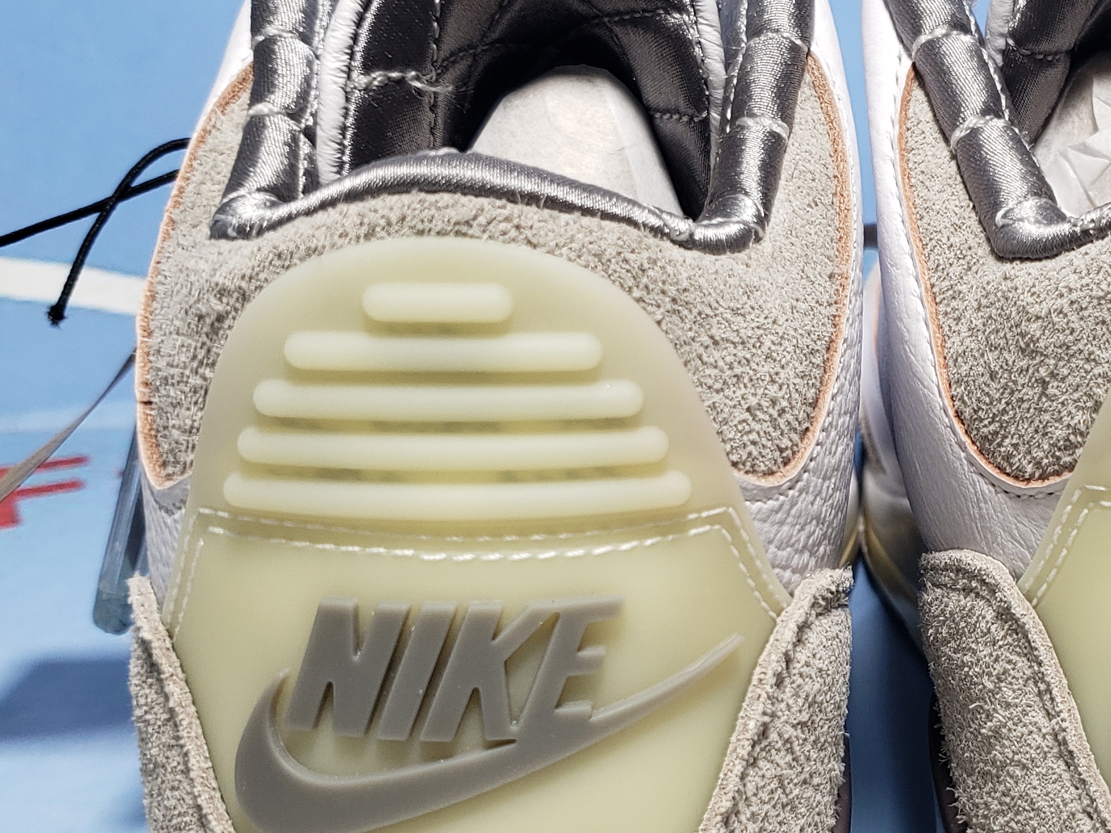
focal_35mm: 62
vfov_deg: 23.4
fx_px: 1990
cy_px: 618
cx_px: 899
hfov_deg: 30.4
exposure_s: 1/308
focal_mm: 4.3
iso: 50
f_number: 1.5
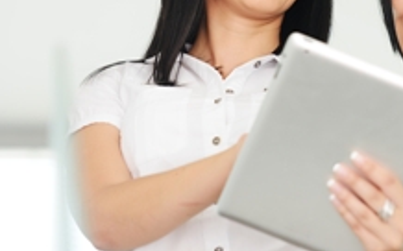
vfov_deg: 4.5
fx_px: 3216
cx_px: 292
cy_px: 95
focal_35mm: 293
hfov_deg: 7.2
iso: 200
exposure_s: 1/160
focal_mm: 140
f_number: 3.2
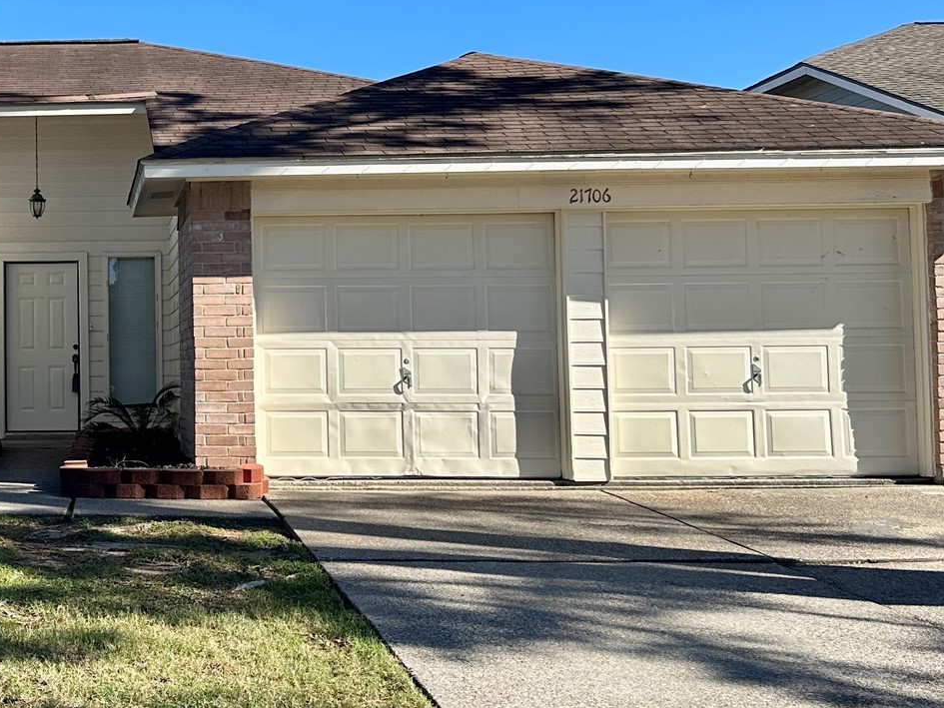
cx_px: 66
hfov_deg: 34.4
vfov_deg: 28.0
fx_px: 1418
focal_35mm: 52
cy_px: 278
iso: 80
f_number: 1.78
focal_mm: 6.86
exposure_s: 1/2525
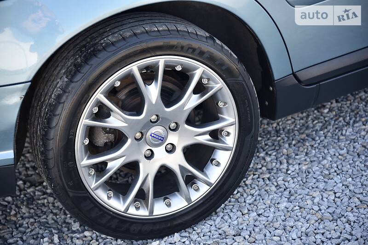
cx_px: 184
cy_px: 122
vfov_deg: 14.4
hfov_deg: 21.5
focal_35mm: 95
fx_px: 971
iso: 400
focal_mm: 95
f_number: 4
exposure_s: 1/250
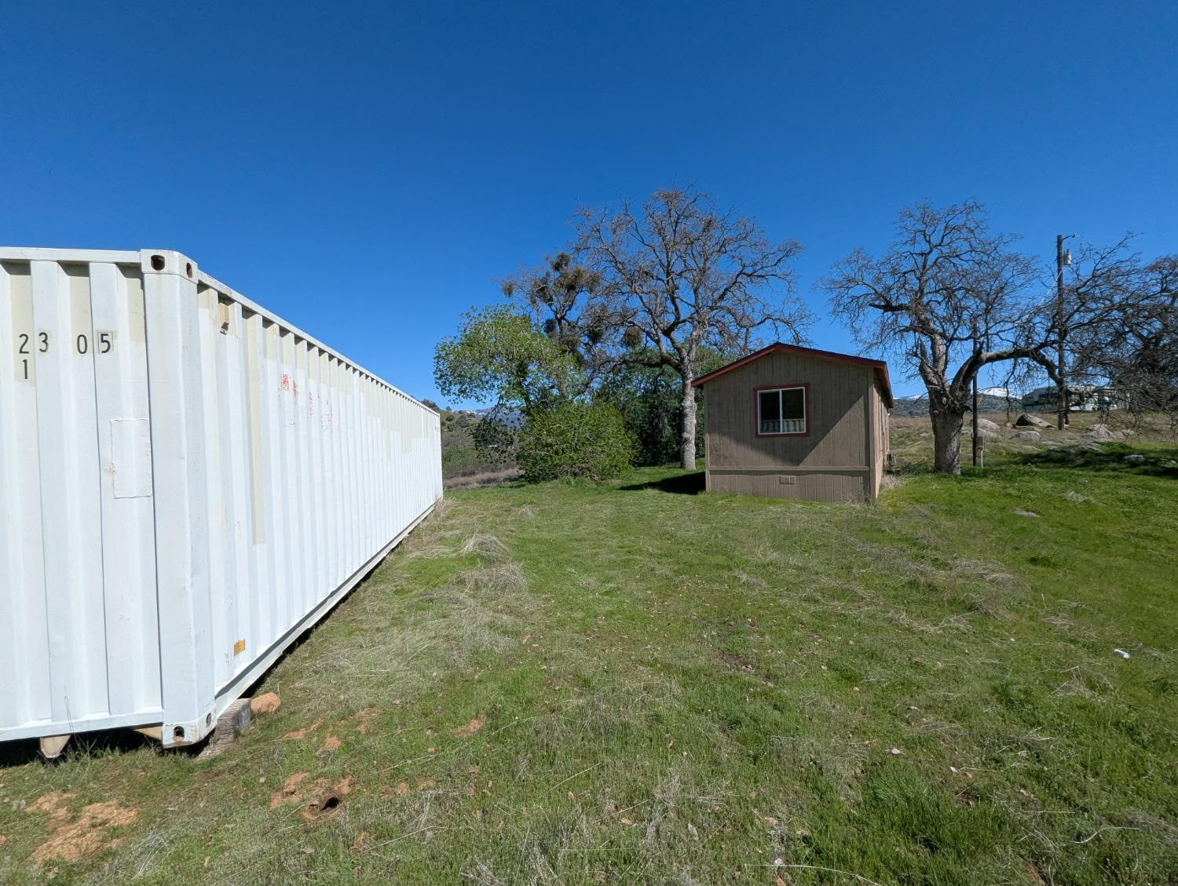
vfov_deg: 90.0
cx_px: 589
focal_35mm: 13
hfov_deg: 106.1
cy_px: 443
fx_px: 443
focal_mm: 1.95
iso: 47
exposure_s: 1/2114
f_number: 2.2
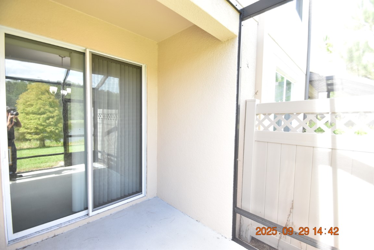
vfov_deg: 77.3
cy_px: 125
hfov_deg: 100.4
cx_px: 187
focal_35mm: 15
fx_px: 156
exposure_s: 1/350
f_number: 3.5
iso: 800
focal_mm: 10
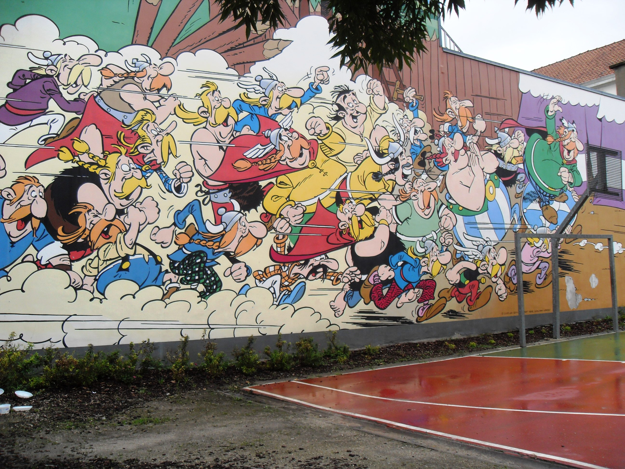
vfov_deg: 41.8
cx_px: 312
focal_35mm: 34
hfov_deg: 54.0
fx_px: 614
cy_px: 234
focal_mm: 6.3
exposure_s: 1/250
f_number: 2.8
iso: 80
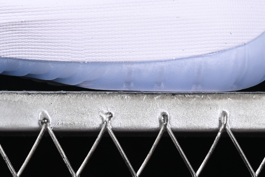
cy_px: -115
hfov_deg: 7.0
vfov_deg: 4.7
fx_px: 2128
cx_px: -92
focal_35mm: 289
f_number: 8
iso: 160
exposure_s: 1/80
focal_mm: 50
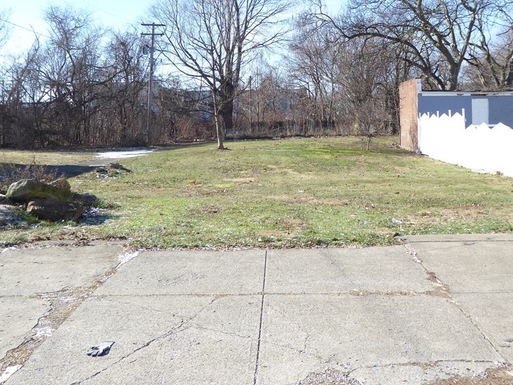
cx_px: 272
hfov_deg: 47.8
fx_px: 578
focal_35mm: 39
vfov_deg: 36.4
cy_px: 127
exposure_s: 1/320
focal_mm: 5
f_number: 3.5
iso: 80
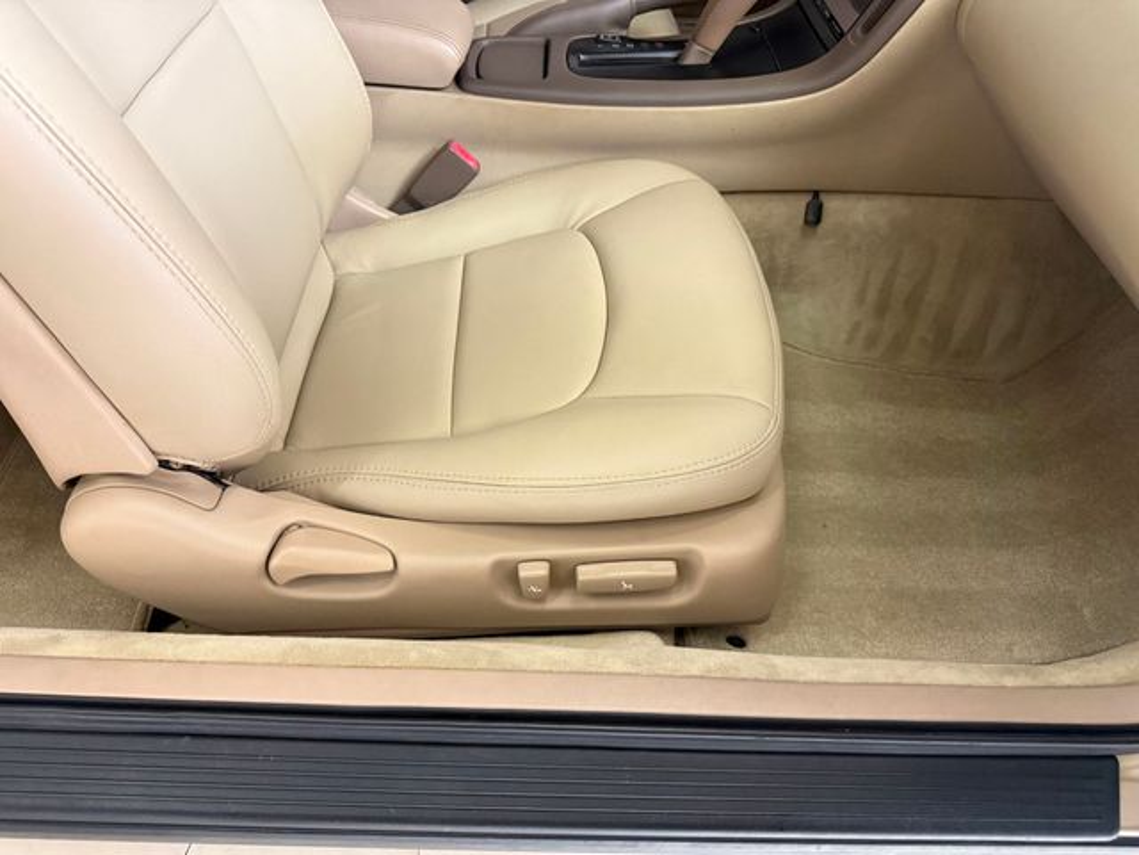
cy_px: 428
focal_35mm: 24
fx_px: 790
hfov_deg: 71.6
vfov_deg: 56.8
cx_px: 570
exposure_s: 1/60
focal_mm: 6.76
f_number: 1.78
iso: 640
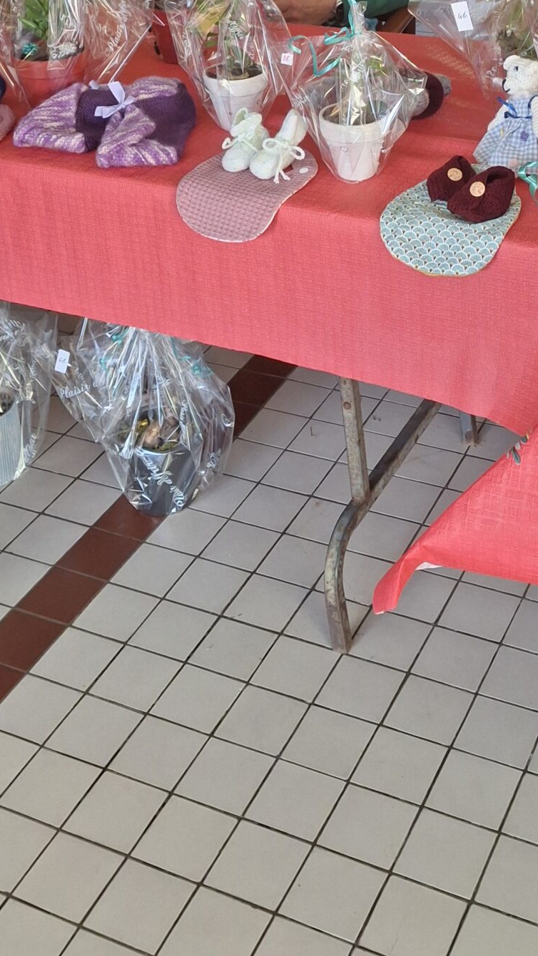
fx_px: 1319
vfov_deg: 37.5
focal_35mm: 52
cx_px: 335
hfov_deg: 23.0
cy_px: 114
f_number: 1.8
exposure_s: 1/120
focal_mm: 4.69
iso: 100
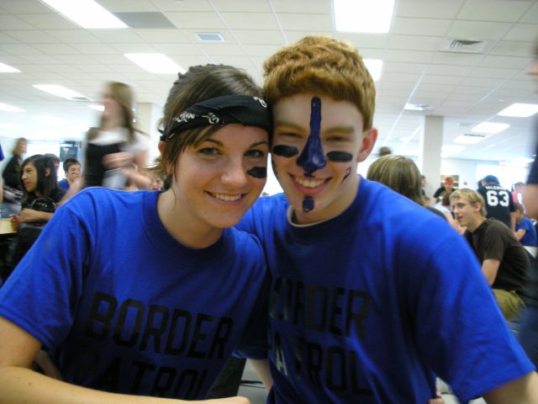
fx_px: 544
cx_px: 269
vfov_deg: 40.7
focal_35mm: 35
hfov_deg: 52.6
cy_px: 202
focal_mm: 5.8
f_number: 2.8
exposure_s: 1/12.7
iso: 200
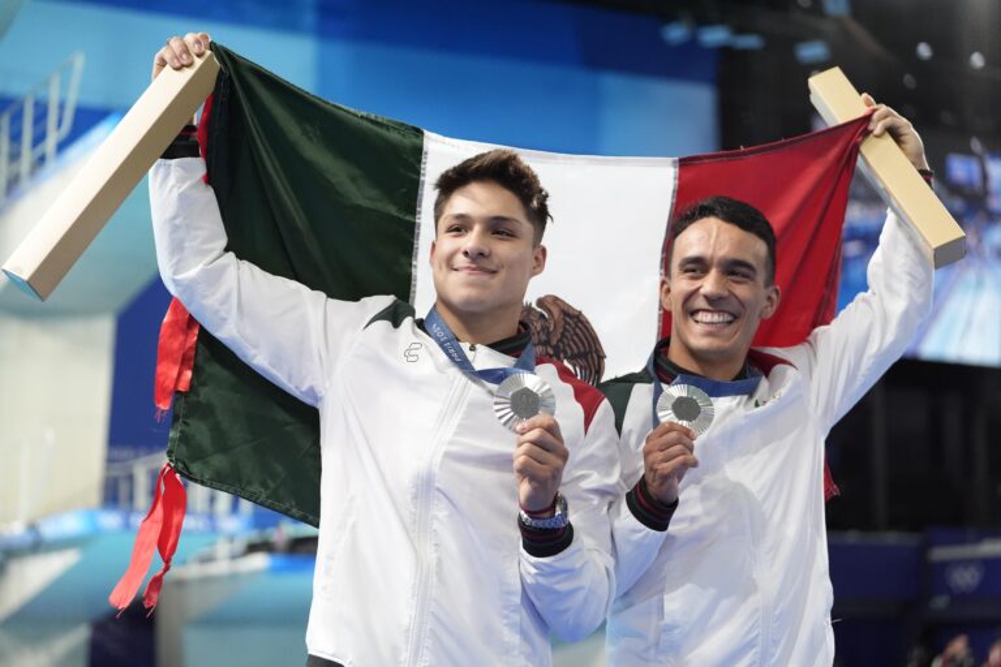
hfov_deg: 28.8
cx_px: 500
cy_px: 334
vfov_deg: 19.5
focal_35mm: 70
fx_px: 1946
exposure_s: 1/1000
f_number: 2.8
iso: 3200
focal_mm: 70
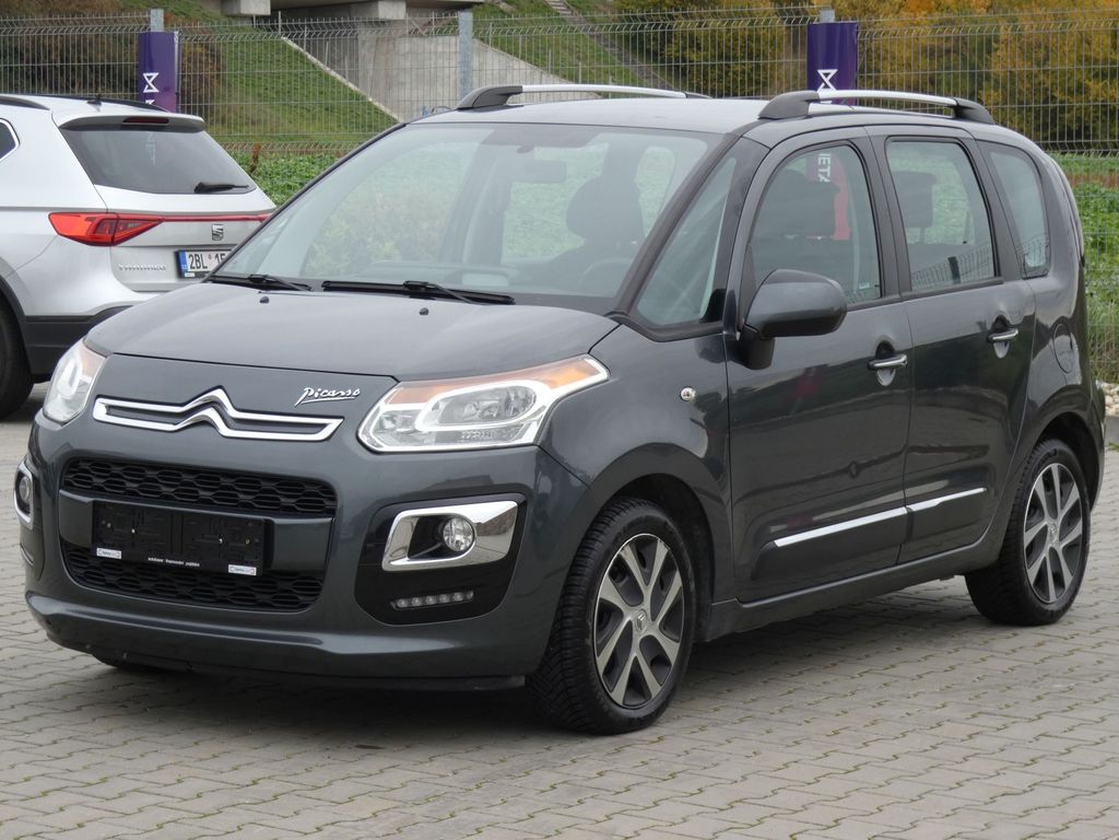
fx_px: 3233
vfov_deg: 14.8
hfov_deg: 19.6
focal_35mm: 100
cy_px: 420
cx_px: 560
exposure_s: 1/100
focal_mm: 17.9
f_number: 5.6
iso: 80
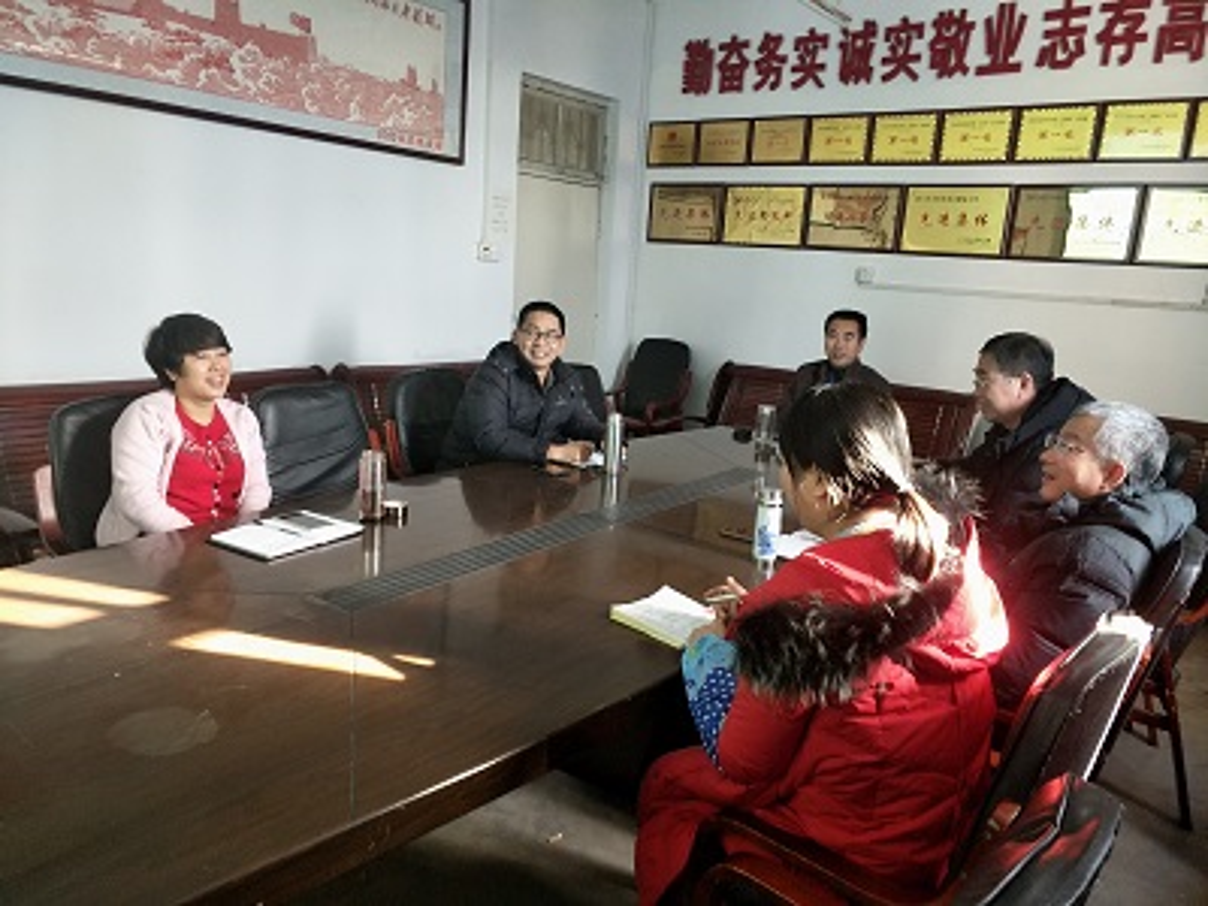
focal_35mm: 25
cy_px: 453
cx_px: 604
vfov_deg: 54.9
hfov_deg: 69.4
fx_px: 872
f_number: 2
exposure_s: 1/33.3
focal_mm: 4.42
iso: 267
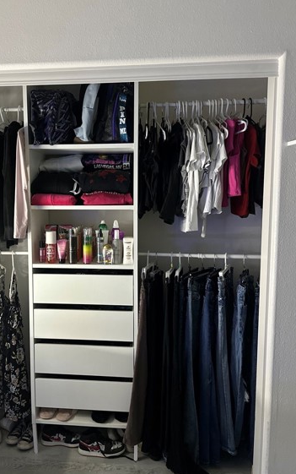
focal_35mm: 29
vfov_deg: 64.6
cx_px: 100
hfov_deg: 42.6
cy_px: 228
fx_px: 374
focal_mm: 6.86
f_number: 1.78
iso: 1000
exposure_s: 1/40
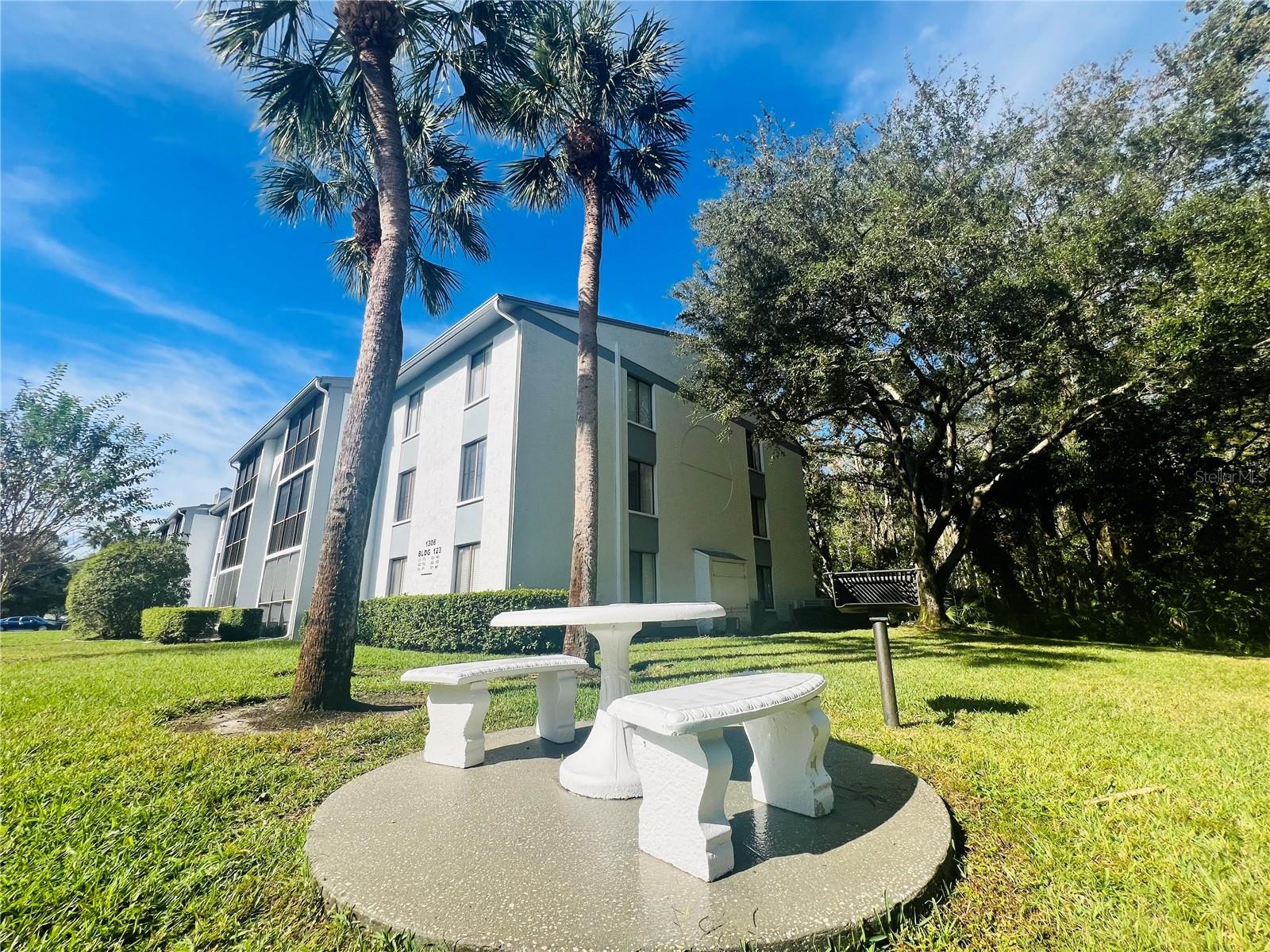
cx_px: 635
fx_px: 477
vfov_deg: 89.9
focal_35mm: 13
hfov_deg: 106.2
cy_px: 476
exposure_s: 1/1277
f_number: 1.8
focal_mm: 1.57
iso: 32
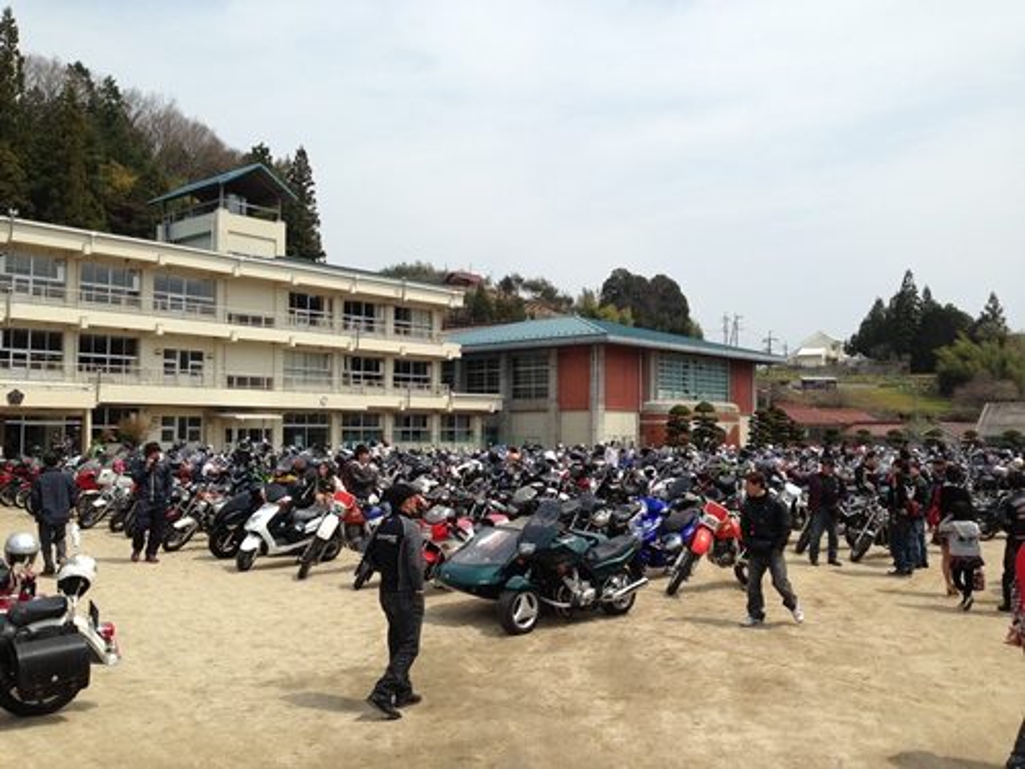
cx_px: 512
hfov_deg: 55.4
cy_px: 384
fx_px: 977
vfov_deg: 42.9
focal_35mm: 33
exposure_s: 1/1808
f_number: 2.4
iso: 50
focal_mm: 4.13
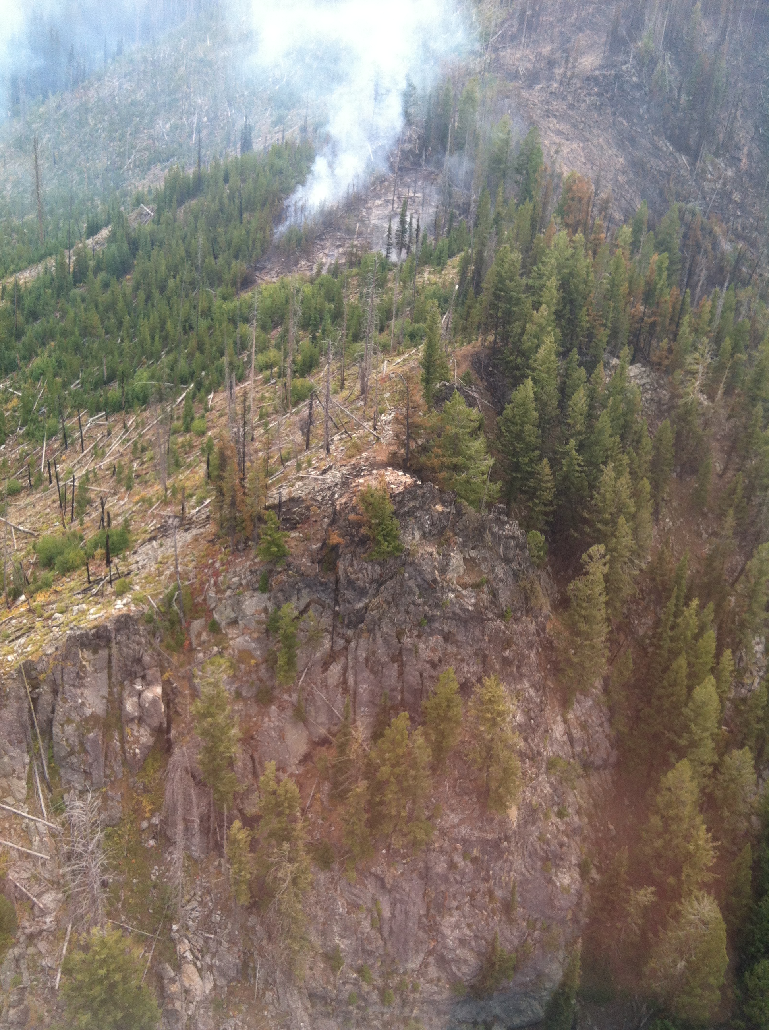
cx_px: 384
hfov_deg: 40.6
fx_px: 1039
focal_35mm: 35
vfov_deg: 52.7
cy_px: 515
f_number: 2.8
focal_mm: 3.85
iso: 80
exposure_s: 1/216
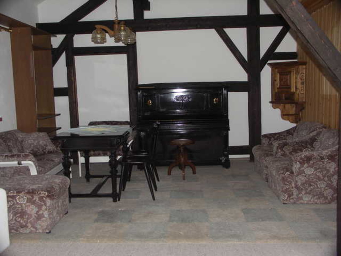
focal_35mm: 37
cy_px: 128
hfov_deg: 50.1
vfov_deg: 38.7
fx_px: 364
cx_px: 170
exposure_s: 1/50
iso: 200
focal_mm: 9.6
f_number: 2.8
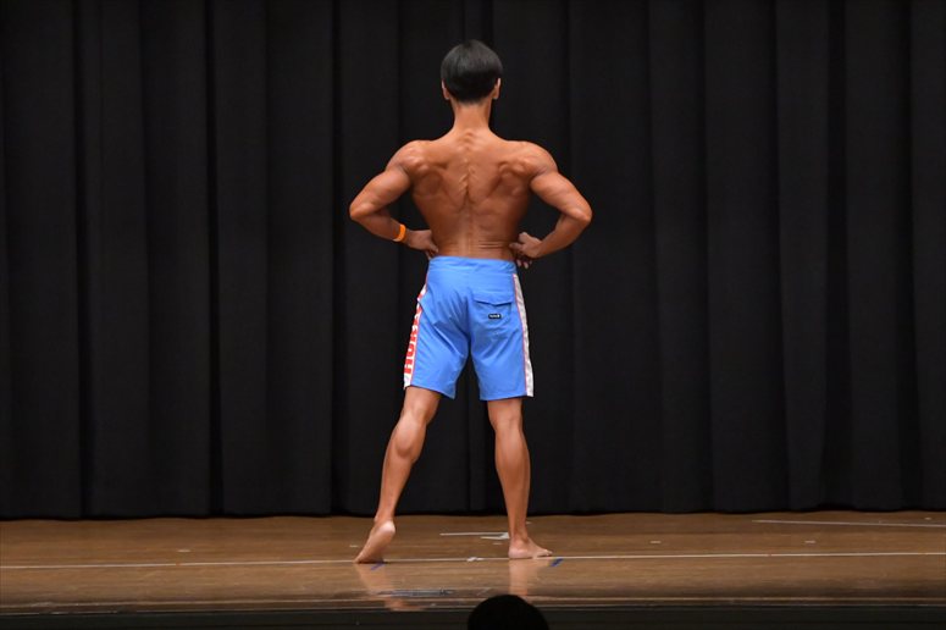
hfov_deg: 9.2
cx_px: 473
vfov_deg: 6.1
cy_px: 315
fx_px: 5910
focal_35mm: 225
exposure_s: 1/400
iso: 6400
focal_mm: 150
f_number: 5.6
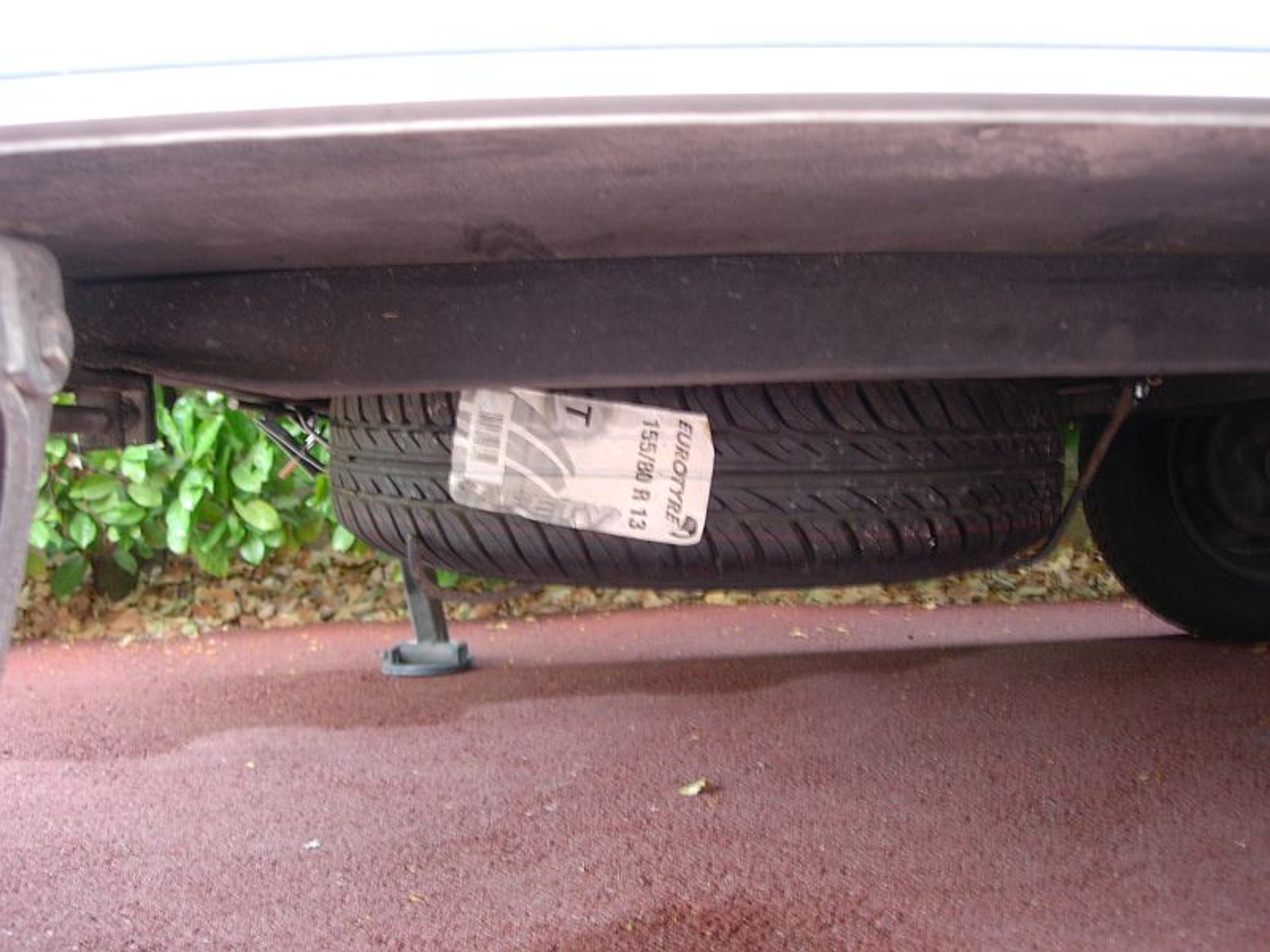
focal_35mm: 38
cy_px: 476
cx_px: 635
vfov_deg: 37.7
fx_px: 1394
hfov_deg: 49.0
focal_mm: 7.8
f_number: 2.8
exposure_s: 1/8.7
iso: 64
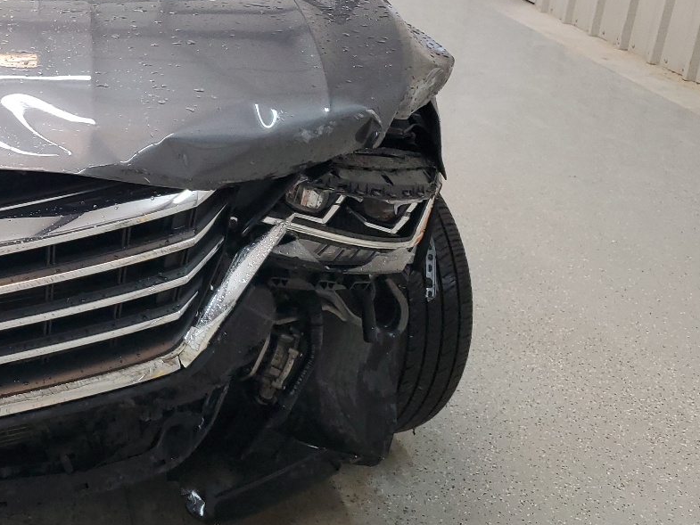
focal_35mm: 53
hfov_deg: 33.3
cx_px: 7
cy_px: 154
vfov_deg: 27.3
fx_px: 1072
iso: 133
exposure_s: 1/60.2
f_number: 1.5
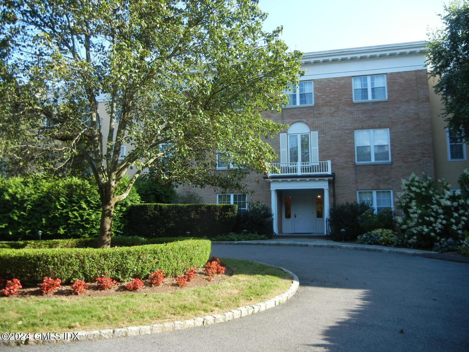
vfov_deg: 46.8
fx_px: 406
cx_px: 234
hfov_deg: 60.0
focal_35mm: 30
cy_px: 176
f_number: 3.5
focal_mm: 5.4
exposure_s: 1/316
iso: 160
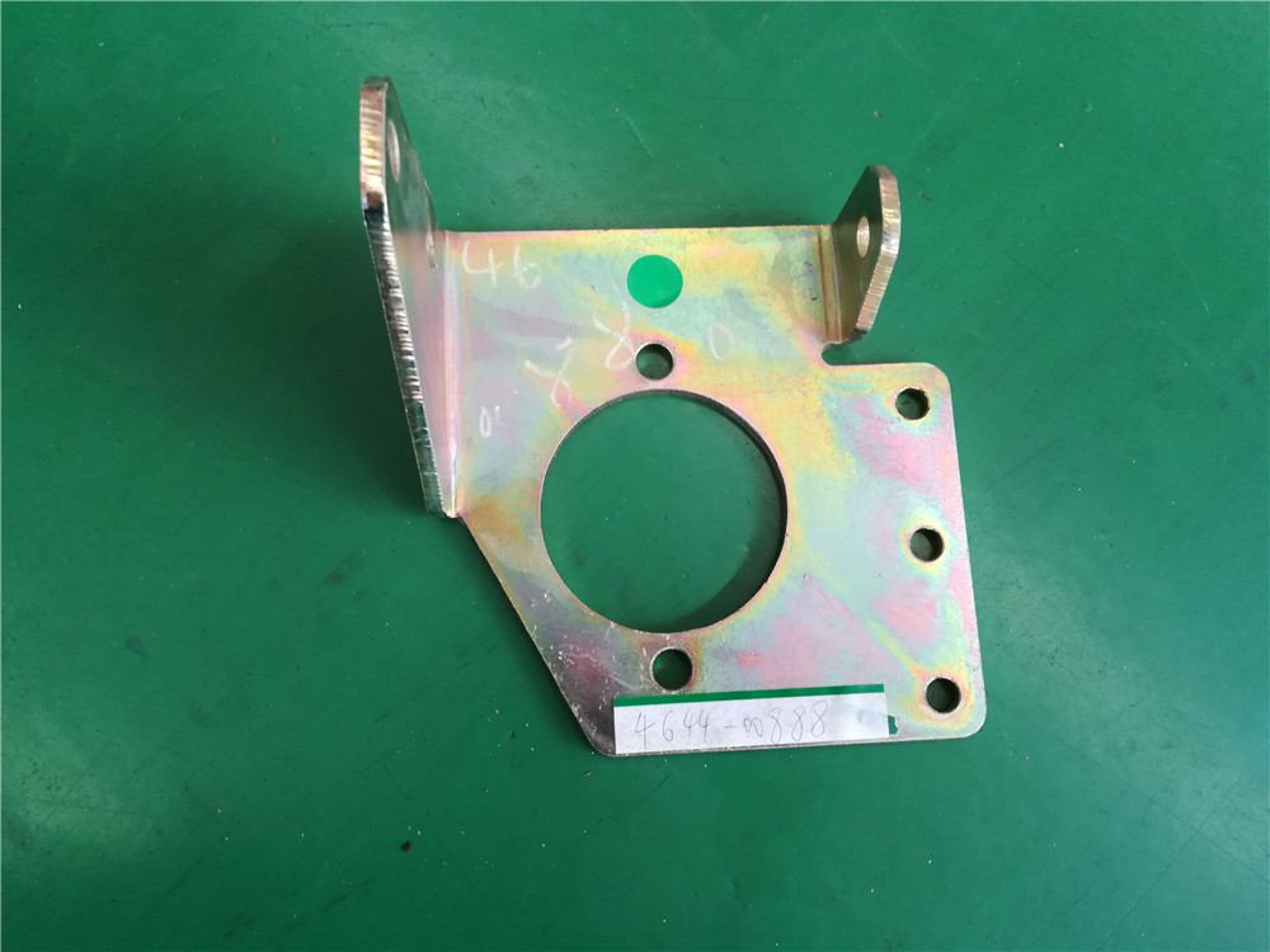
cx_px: 635
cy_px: 476
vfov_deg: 53.1
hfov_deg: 67.3
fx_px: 954
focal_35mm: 26
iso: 160
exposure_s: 1/33.3
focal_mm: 3.83
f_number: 2.2
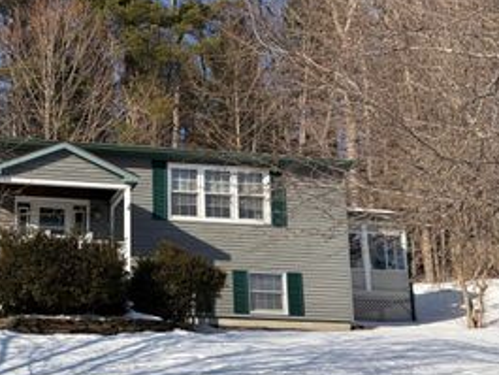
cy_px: 270
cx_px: 49
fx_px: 707
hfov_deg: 36.5
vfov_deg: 29.3
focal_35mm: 49
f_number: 1.6
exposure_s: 1/4950
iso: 50
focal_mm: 5.96
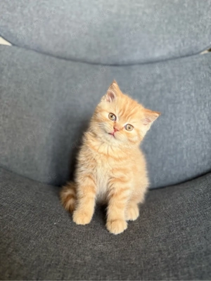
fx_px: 195
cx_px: 106
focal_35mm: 24
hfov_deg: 56.8
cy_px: 140
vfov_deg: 71.6
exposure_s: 1/50
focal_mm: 6.76
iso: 160
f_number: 1.78
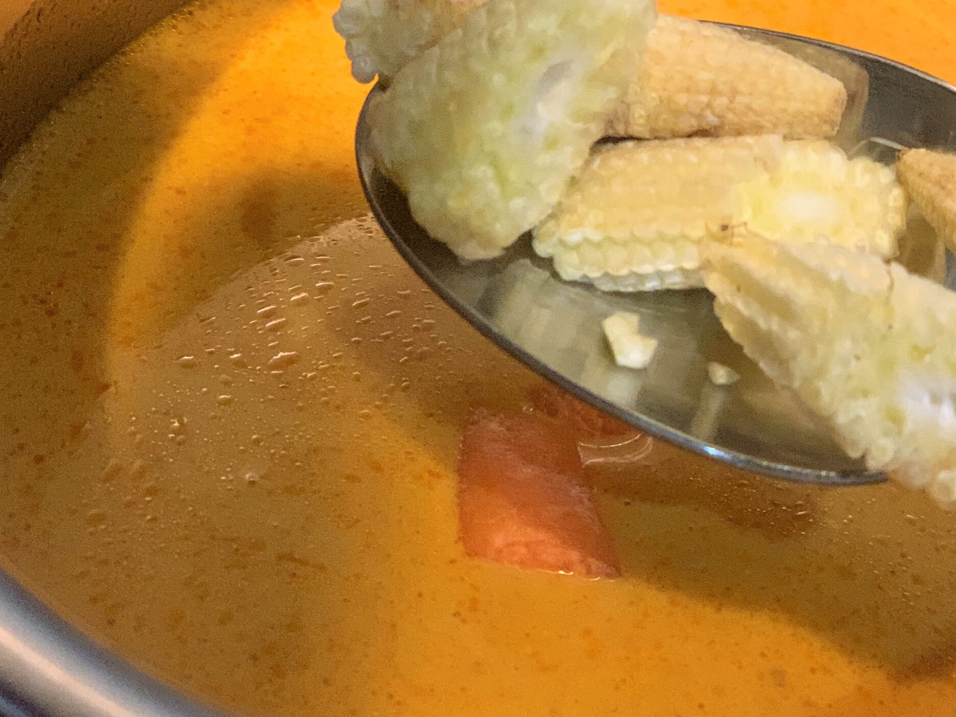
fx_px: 1961
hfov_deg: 27.3
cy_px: 282
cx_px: 580
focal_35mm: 71
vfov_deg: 20.7
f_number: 2.4
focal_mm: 6
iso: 400
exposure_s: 1/50
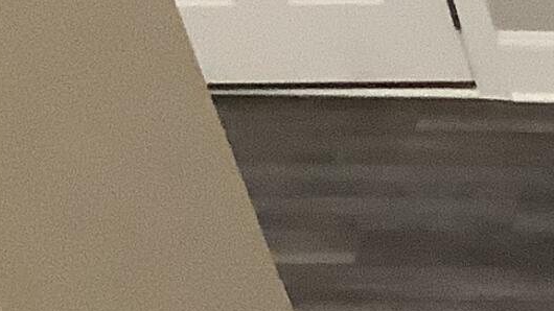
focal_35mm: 191
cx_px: 1453
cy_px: 739
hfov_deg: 9.6
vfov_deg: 6.1
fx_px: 2805
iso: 250
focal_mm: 3.3
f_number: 2.4
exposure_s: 1/40
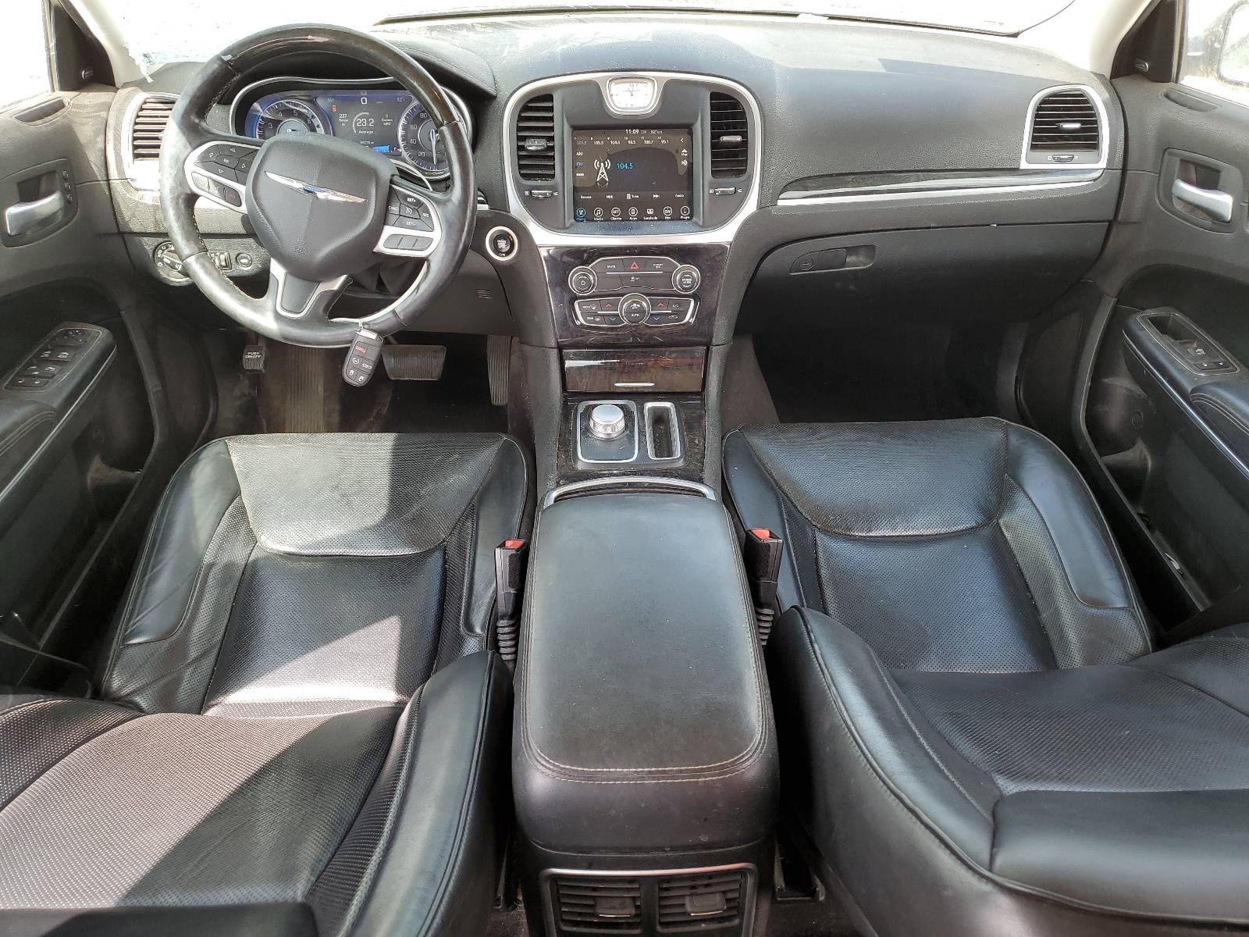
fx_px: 938
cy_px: 468
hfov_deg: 67.3
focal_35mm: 26
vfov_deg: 53.1
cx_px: 624
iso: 50
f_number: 1.5
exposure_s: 1/200
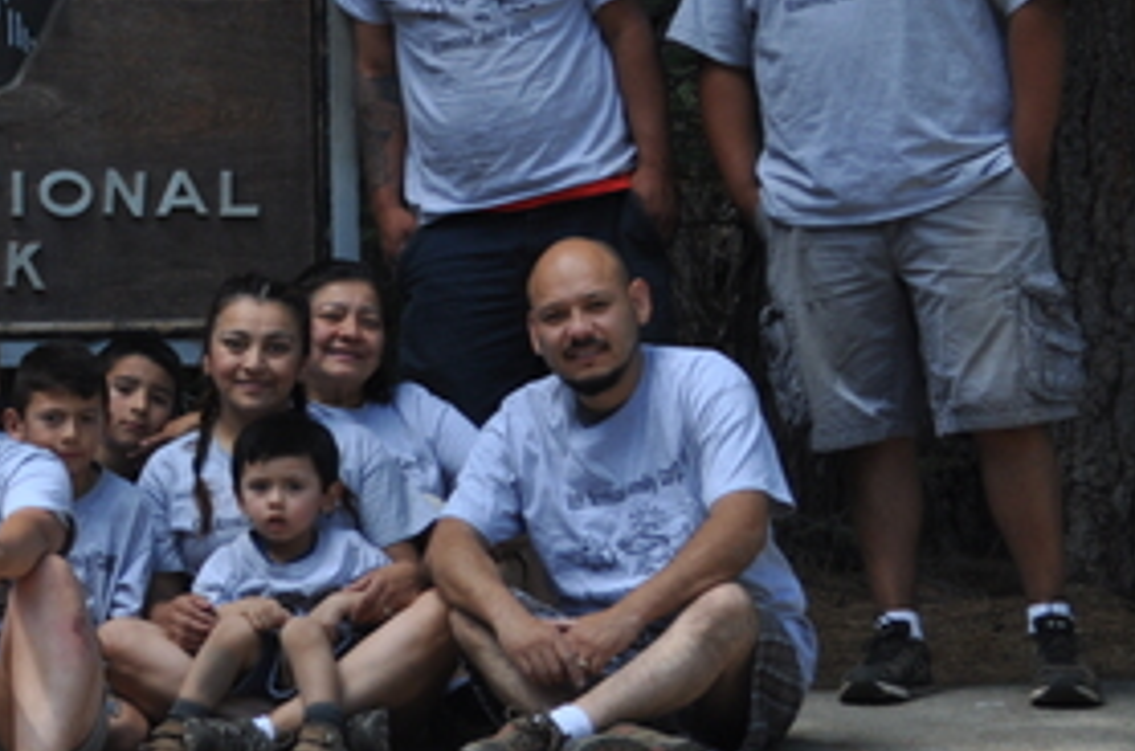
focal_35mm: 171
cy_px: 298
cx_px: -327
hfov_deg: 11.7
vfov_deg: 8.0
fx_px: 5379
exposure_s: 1/125
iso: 200
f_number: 5.6
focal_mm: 44
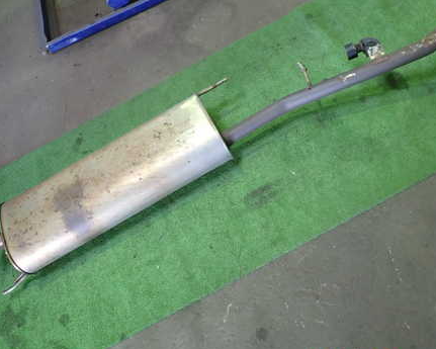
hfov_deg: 52.8
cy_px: 146
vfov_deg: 43.2
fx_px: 439
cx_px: 236
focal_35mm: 34
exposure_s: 1/30
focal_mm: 4.5
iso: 200
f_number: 2
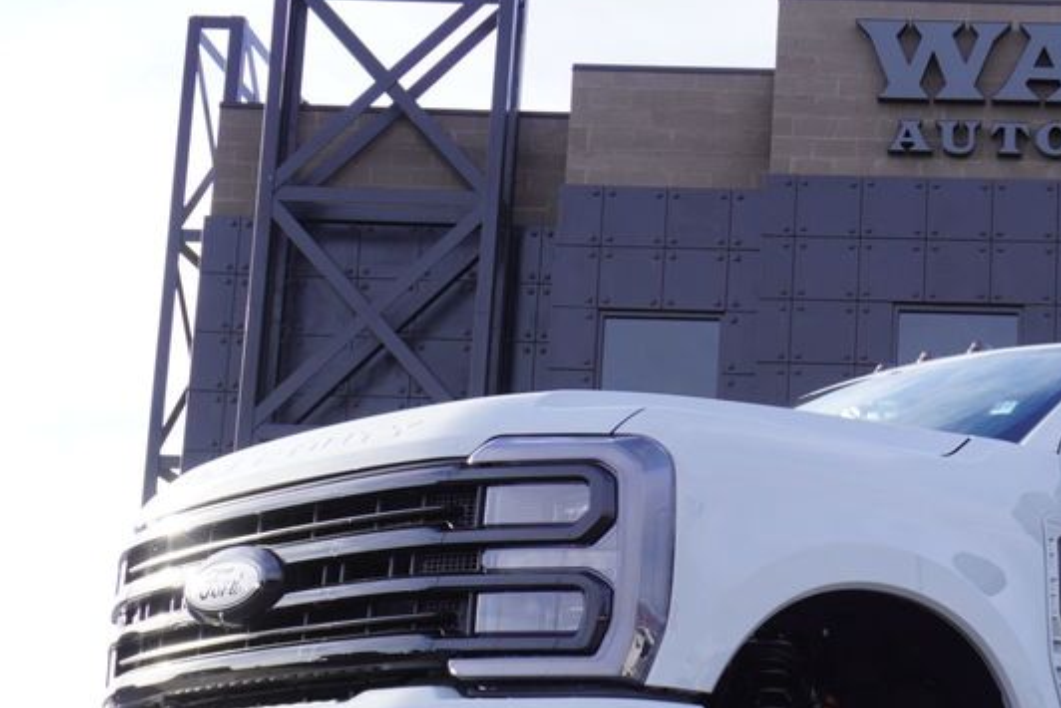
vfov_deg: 17.3
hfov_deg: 25.2
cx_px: 951
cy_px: 594
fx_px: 2298
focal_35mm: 78
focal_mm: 27
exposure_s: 1/100
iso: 100
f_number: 7.1
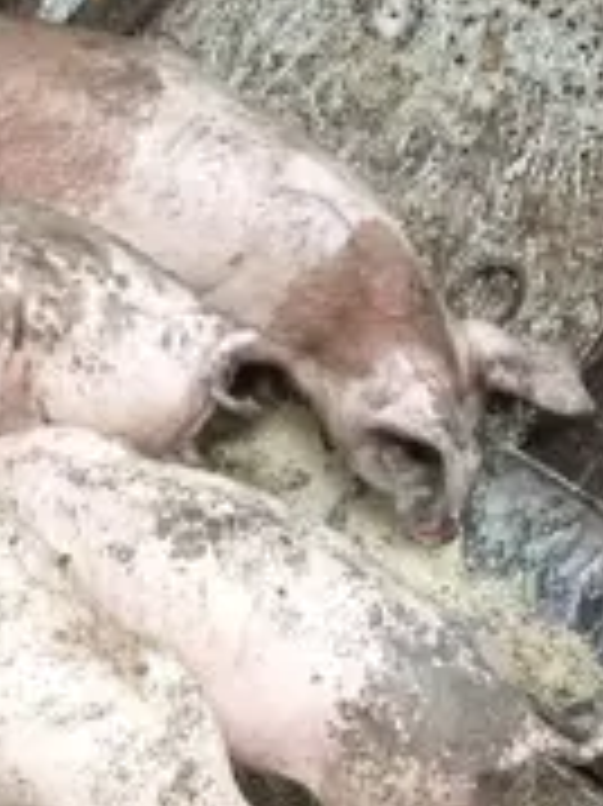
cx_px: 45
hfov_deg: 21.4
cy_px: 756
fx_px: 1558
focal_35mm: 67
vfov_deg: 27.7
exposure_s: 1/100
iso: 226
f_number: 1.7
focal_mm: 5.27
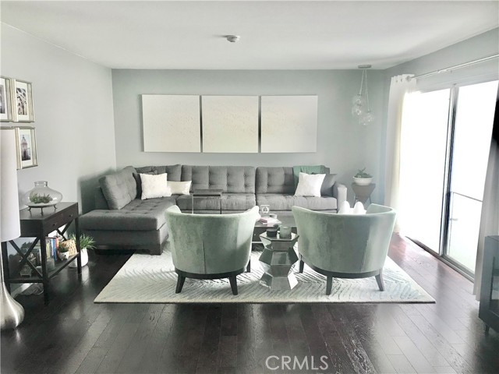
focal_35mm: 28
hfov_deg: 63.4
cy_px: 187
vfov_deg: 49.7
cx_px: 250
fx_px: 404
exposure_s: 1/30
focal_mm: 3.99
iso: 25
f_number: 1.8
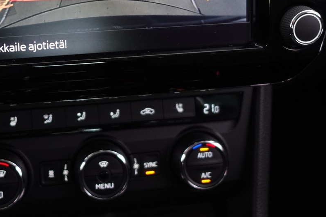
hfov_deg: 39.2
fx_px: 444
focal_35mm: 49
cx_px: 79
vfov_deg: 26.5
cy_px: 18
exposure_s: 1/20
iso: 800
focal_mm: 9.4
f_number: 1.8
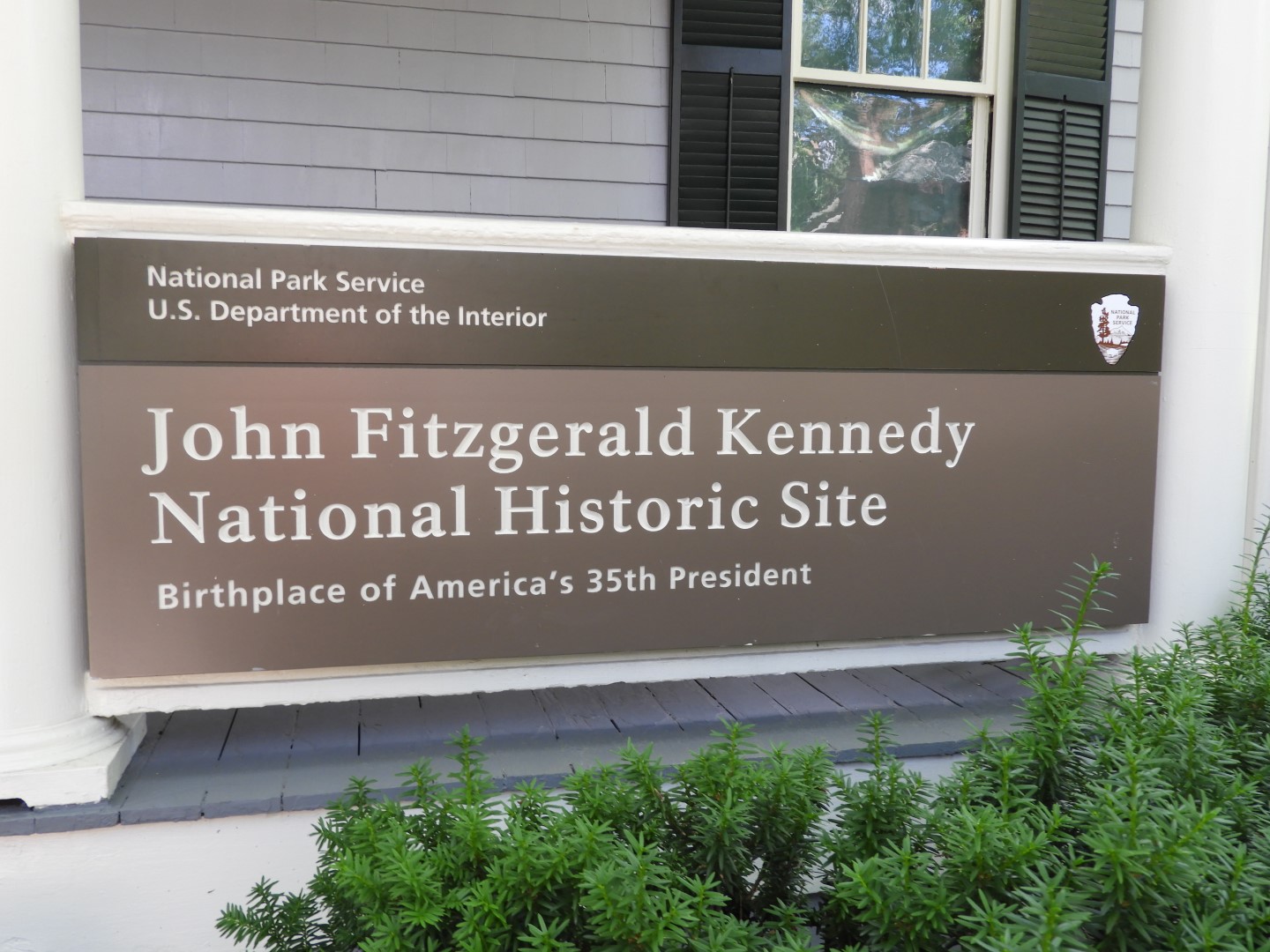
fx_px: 1101
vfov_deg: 46.8
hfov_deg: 60.0
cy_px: 476
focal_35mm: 30
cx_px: 635
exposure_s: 1/40
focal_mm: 5.4
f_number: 3.5
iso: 100
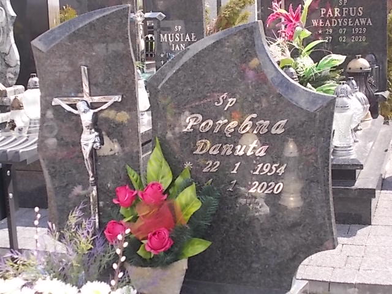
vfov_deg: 22.3
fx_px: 747
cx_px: 196
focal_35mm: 66
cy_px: 147
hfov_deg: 29.4
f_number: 5.3
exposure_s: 1/100
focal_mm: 11.8
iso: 80
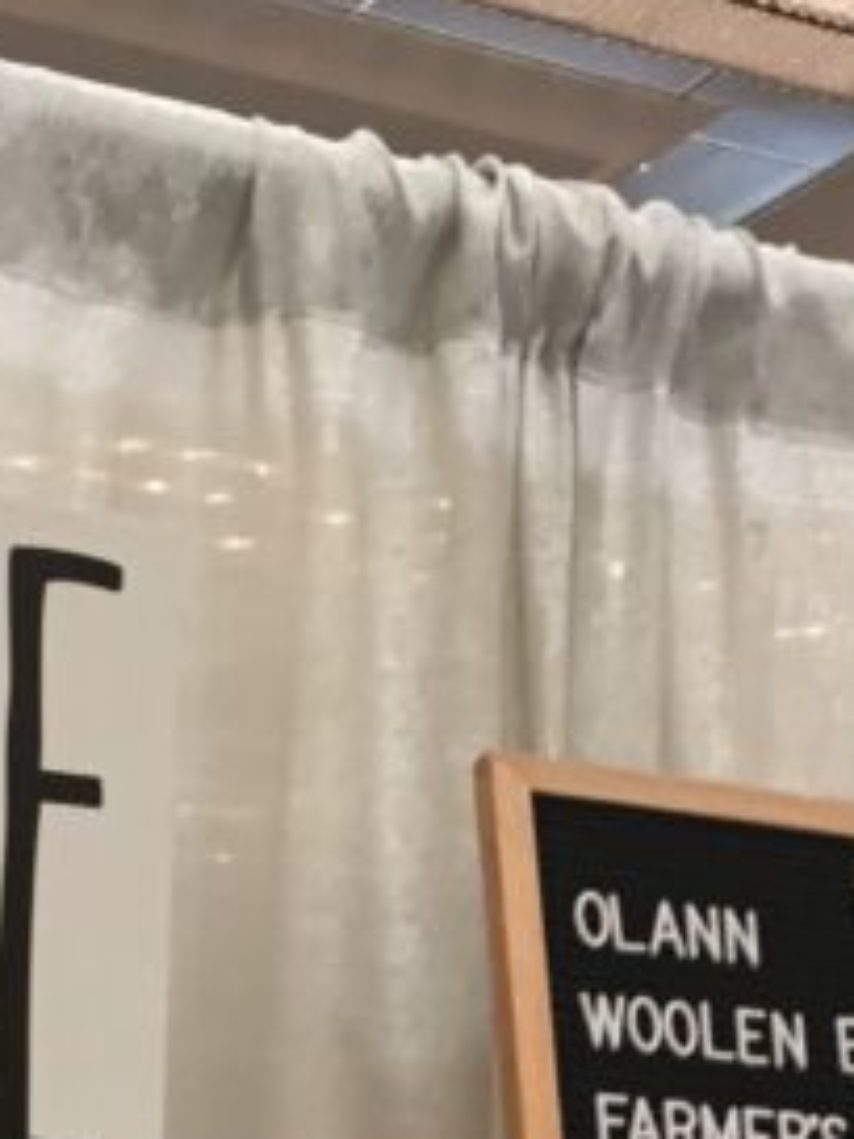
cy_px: 1332
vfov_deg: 17.3
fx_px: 3585
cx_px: 975
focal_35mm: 109
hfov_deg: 13.3
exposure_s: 1/17
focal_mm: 4.15
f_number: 2.2
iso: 100
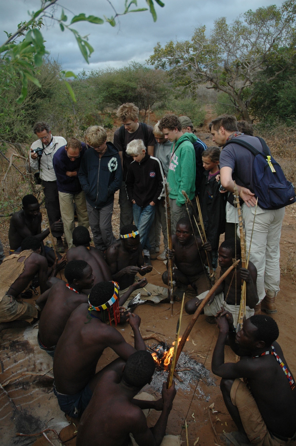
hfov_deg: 47.9
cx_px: 148
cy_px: 223
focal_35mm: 27
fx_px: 334
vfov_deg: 67.4
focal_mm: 18
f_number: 3.5
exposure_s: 1/500
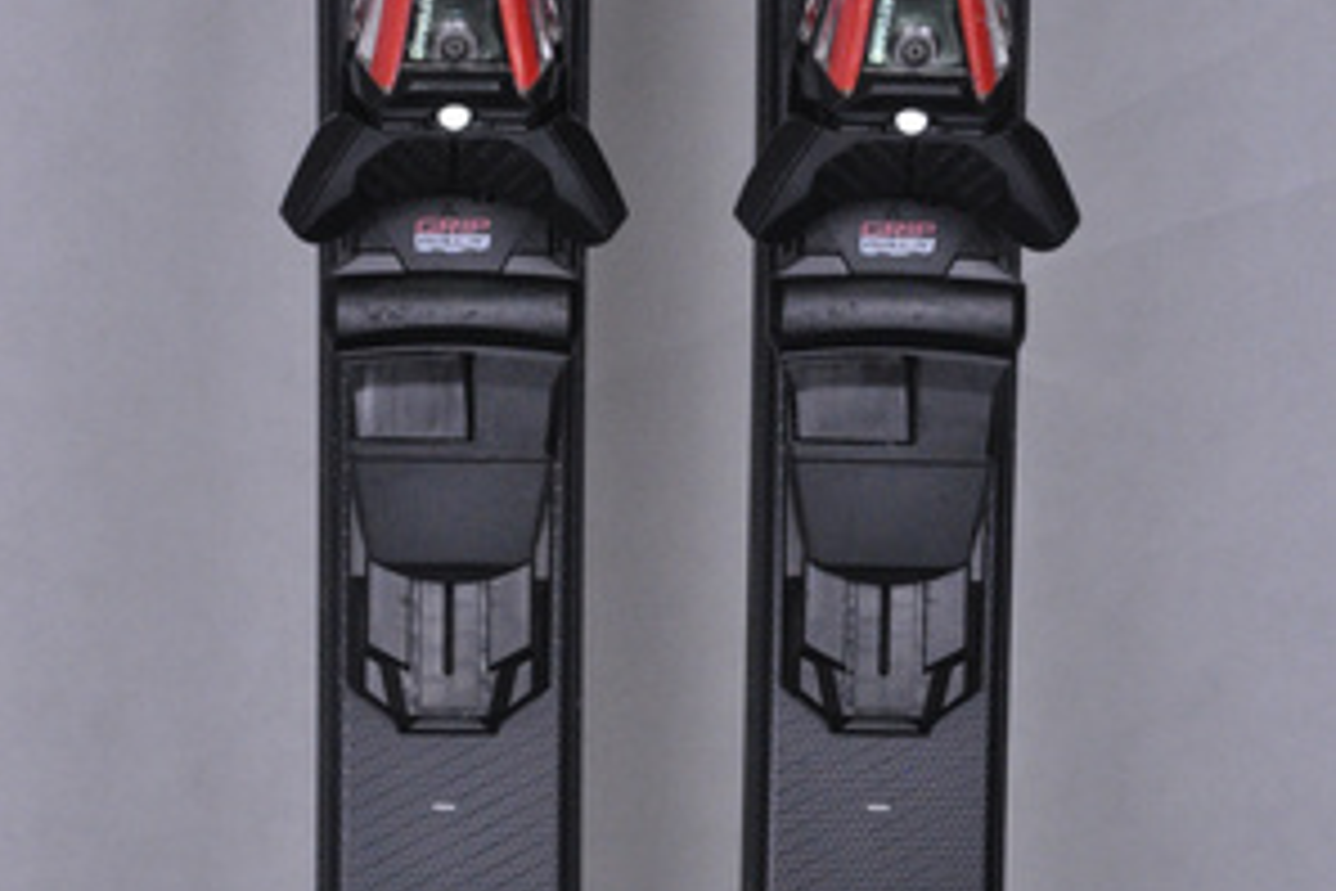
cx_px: 668
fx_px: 5900
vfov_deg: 8.6
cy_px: 850
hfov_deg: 12.9
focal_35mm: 159
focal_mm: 70
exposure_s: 1/125
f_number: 9.5
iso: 3200
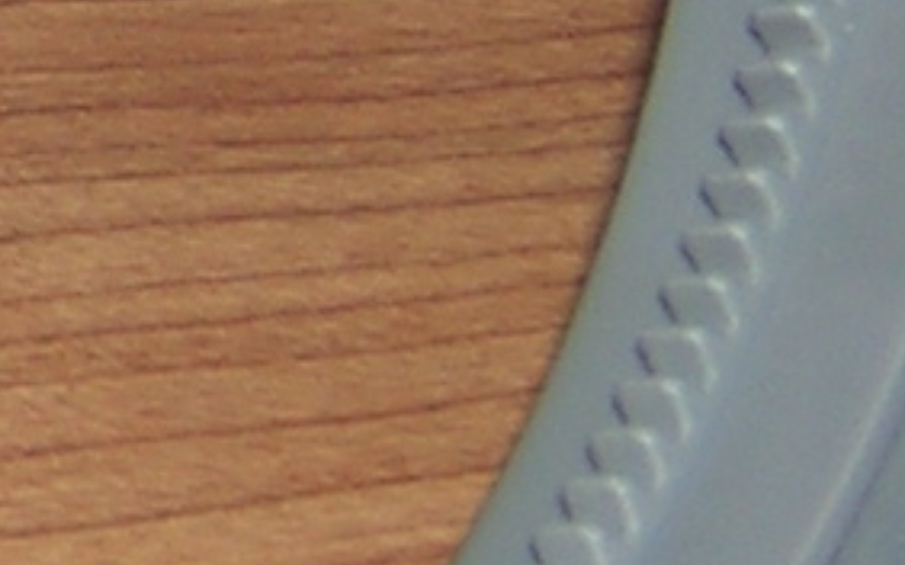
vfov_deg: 4.2
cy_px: -783
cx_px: -728
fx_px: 7569
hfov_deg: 6.7
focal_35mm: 307
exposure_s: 1/60.1
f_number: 3.1
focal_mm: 6.6
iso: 100
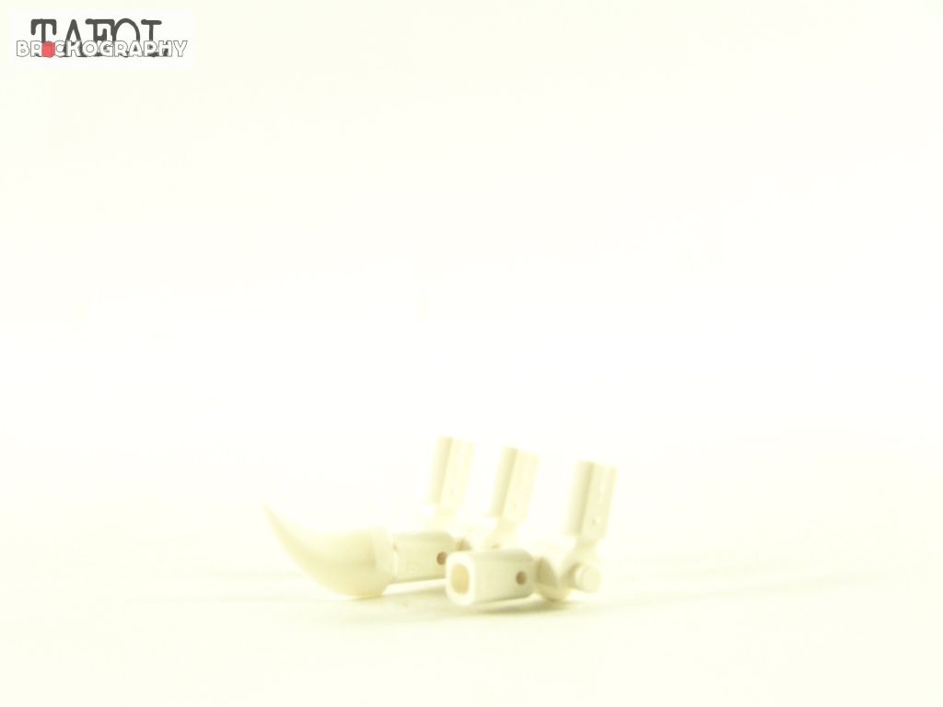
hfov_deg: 23.8
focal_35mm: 82
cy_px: 354
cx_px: 472
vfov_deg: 18.0
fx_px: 2234
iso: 400
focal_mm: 13.7
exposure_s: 1/60
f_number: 3.2
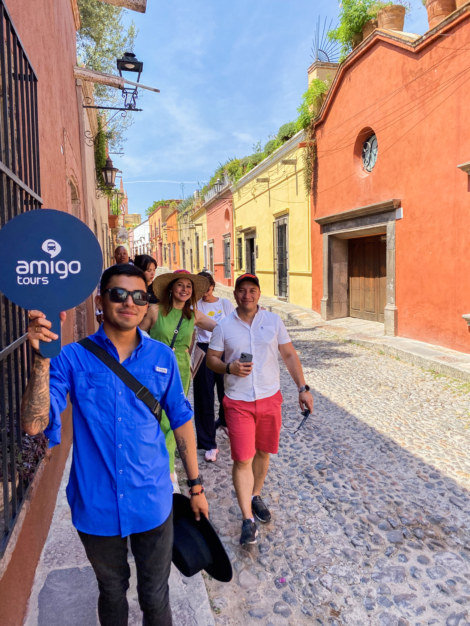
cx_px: 235
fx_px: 471
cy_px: 313
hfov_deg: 53.1
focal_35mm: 26
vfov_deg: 67.3
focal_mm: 4.25
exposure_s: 1/1447
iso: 32
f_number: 1.8
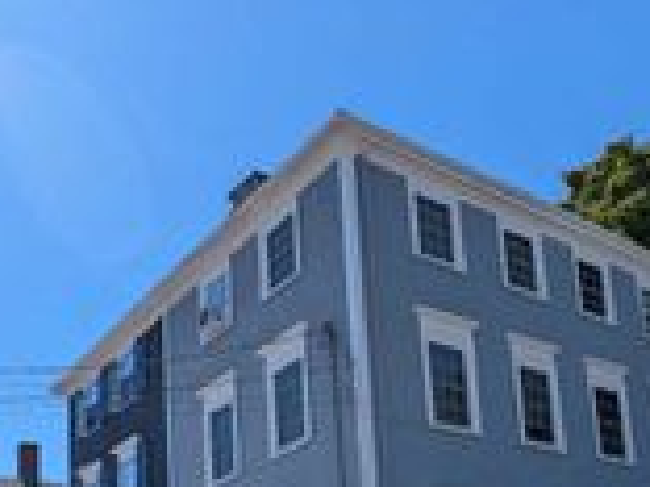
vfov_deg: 29.1
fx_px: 845
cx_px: 304
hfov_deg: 42.1
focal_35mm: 45
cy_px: 535
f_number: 2.2
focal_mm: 1.83
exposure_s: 1/1815
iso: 45
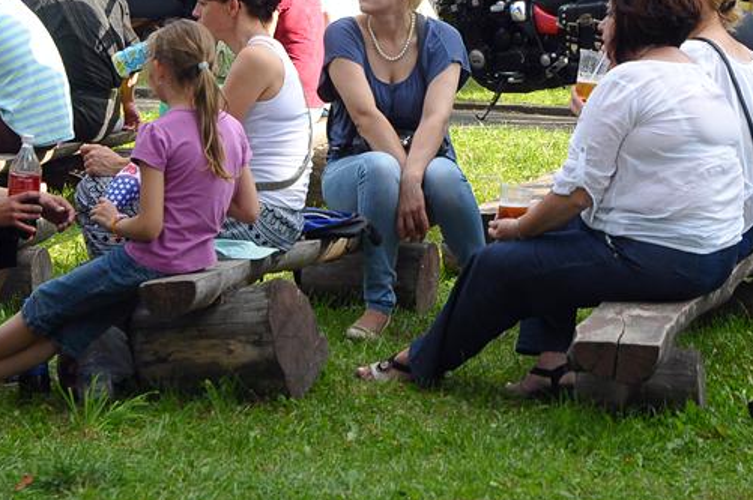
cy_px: 103
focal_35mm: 178
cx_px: 413
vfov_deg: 7.7
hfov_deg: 11.6
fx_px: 3719
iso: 640
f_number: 5.6
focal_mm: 70
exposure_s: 1/500
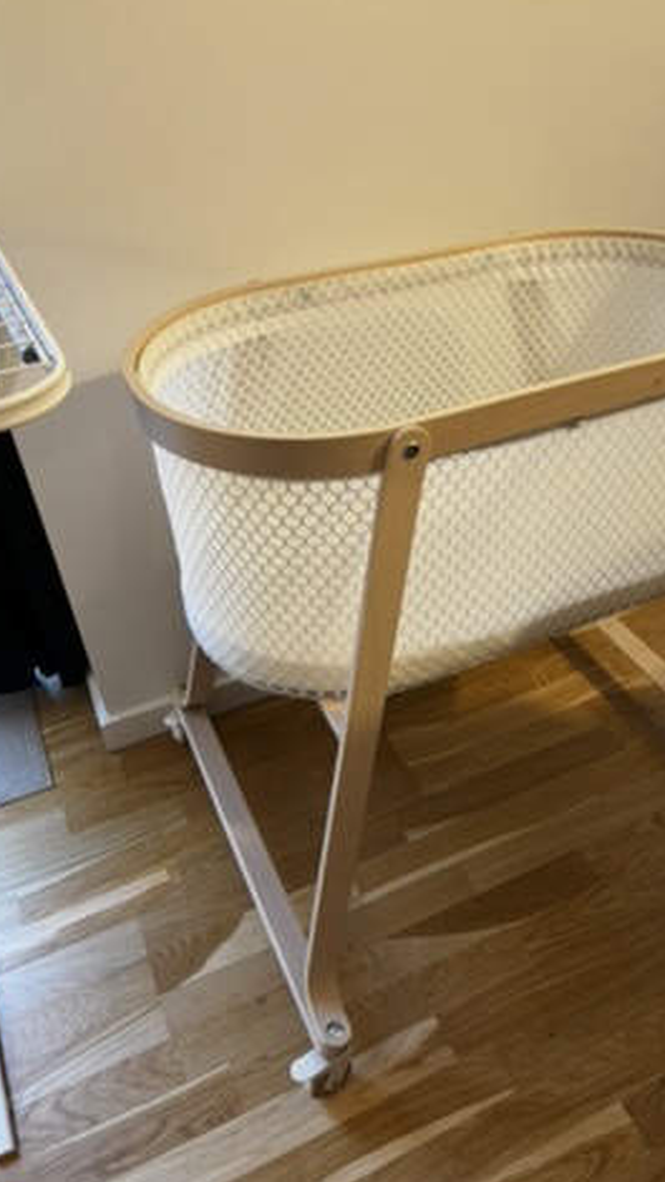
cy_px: 590
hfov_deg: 39.8
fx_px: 909
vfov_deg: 66.1
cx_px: 438
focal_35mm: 29
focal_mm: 5.96
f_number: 1.6
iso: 160
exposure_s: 1/50
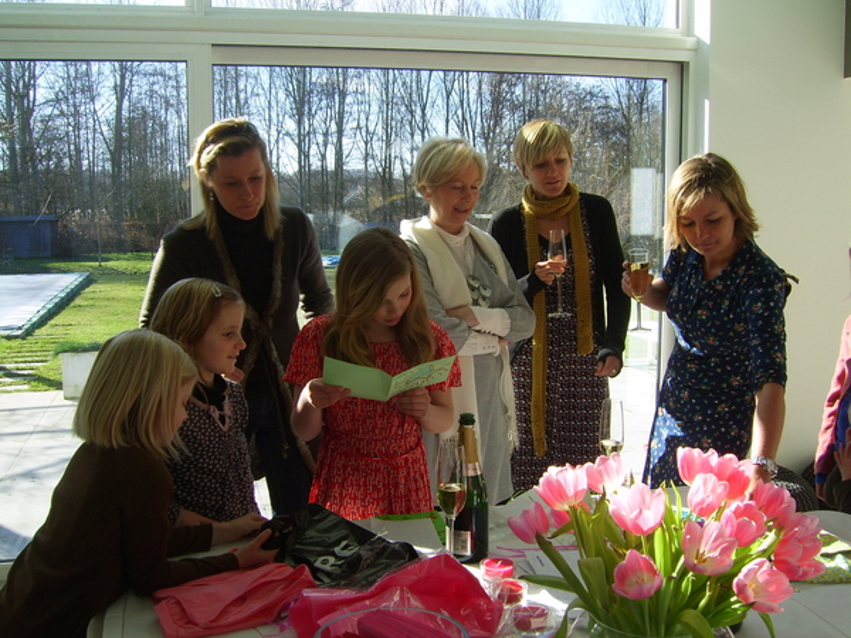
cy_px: 319
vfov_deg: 37.7
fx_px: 934
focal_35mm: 38
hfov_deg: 49.0
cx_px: 426
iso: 50
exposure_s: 1/100
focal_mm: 7.8
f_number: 5.7
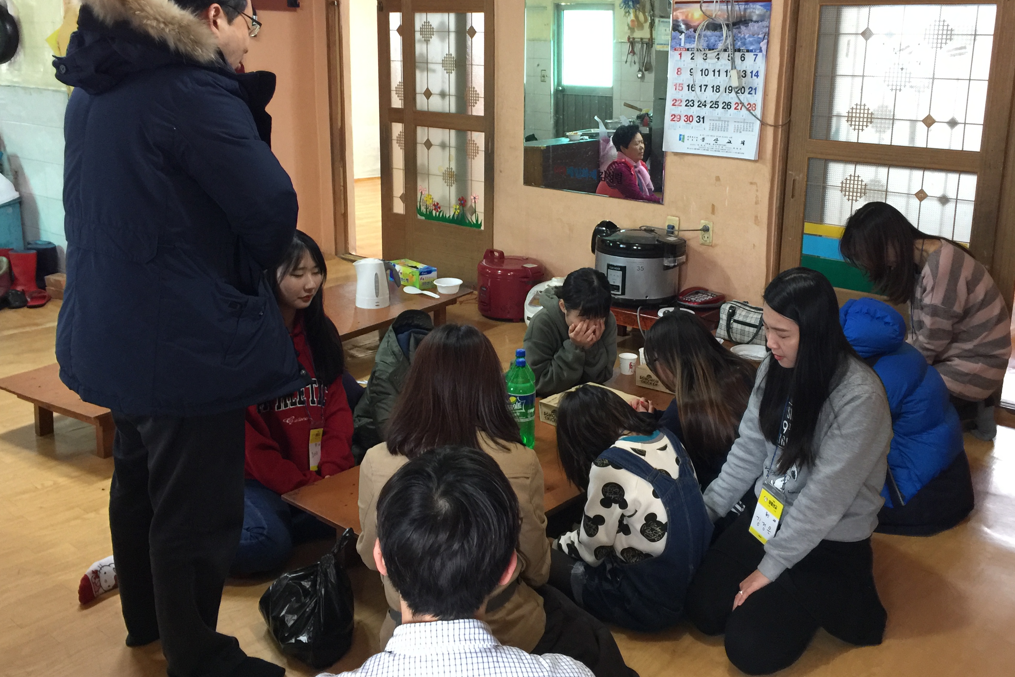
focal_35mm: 35
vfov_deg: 37.7
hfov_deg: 54.4
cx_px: 534
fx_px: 987
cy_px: 266
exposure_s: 1/10
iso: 100
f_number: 2.2
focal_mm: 4.15
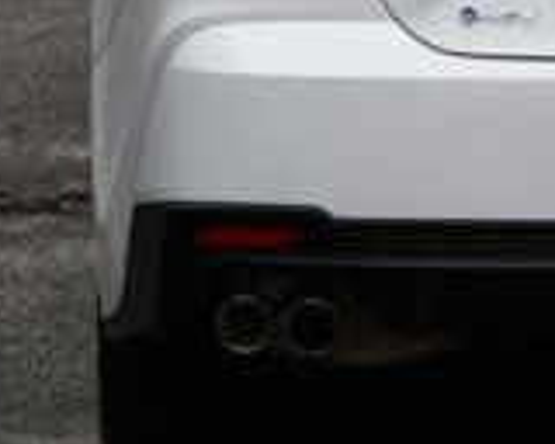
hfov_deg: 4.0
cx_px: 722
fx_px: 7967
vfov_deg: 3.2
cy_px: -102
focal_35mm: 485
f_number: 5.6
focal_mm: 86
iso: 200
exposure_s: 1/250
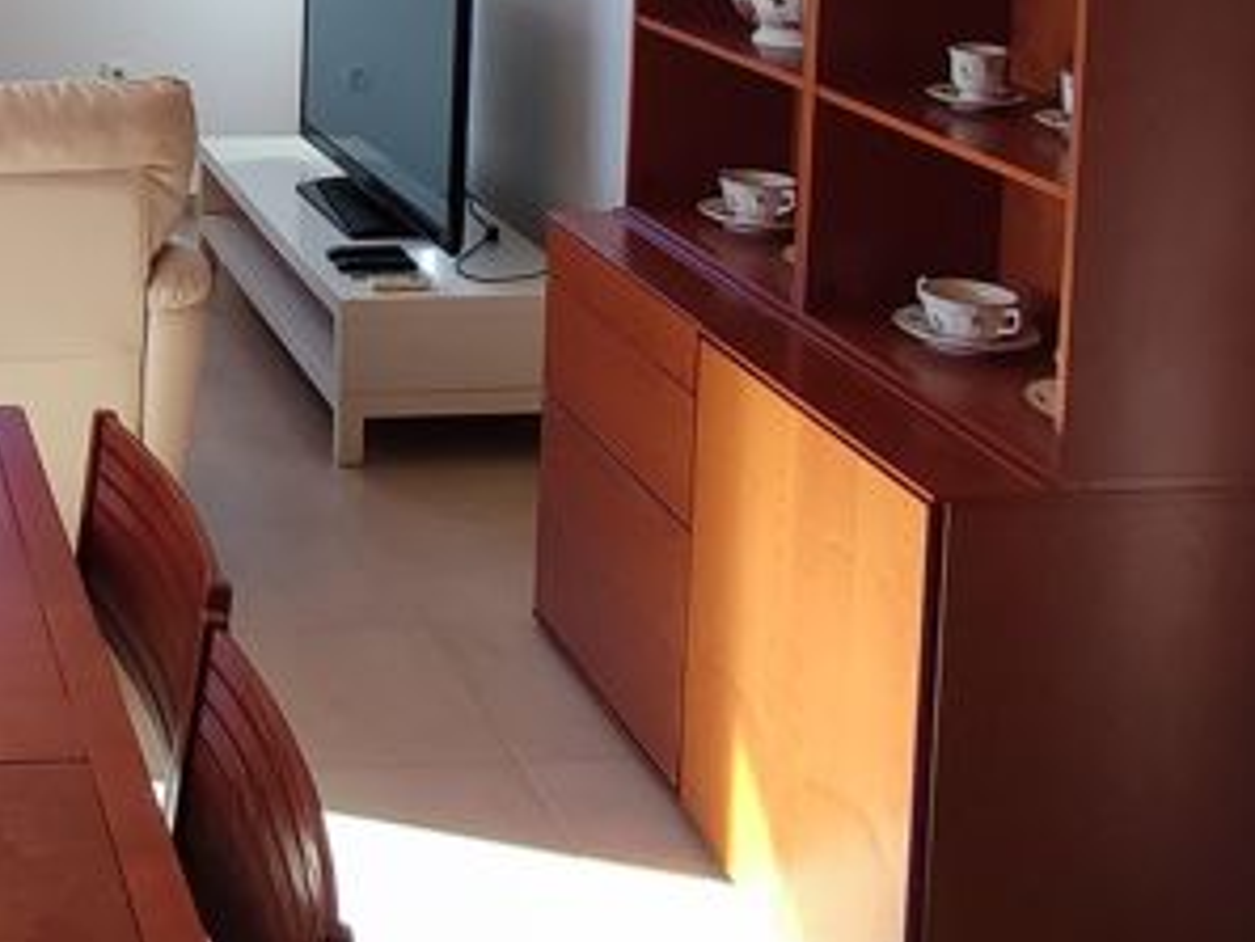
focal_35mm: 38
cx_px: -6
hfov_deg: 42.2
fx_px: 1378
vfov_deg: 32.4
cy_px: -137
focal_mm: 1.65
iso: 65
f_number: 2.2
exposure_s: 1/100
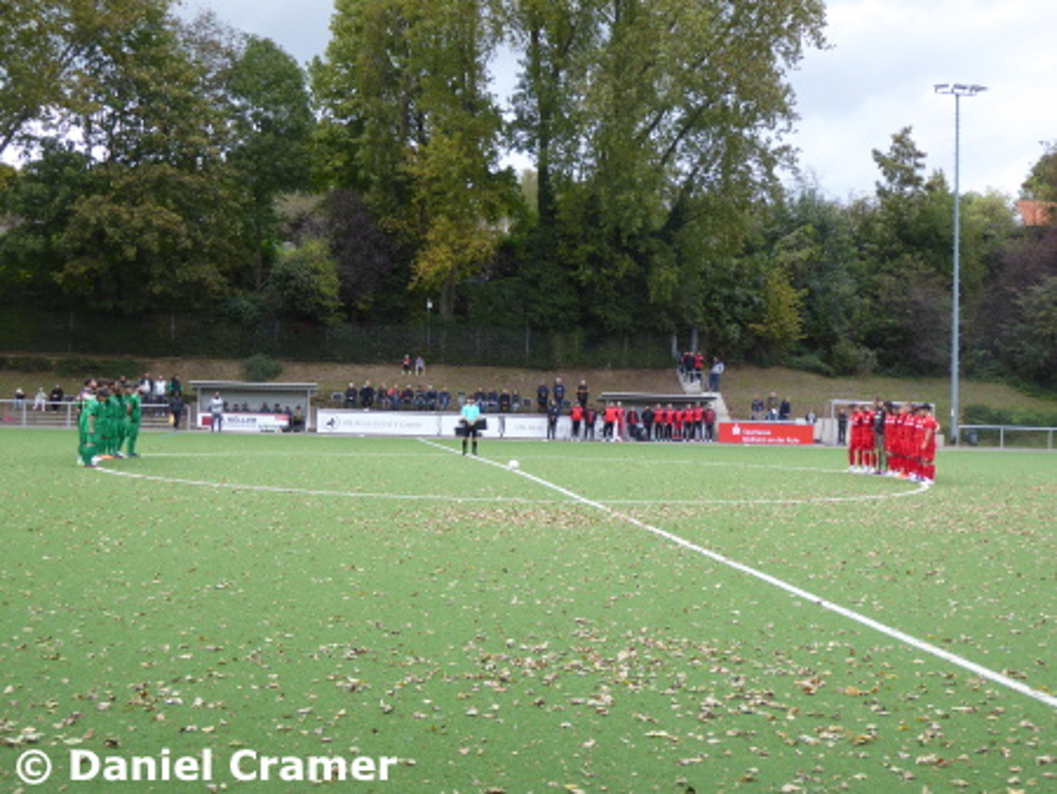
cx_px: 528
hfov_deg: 40.4
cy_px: 397
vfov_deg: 30.9
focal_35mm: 47
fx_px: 1436
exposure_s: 1/60
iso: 100
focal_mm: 8.4
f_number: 4
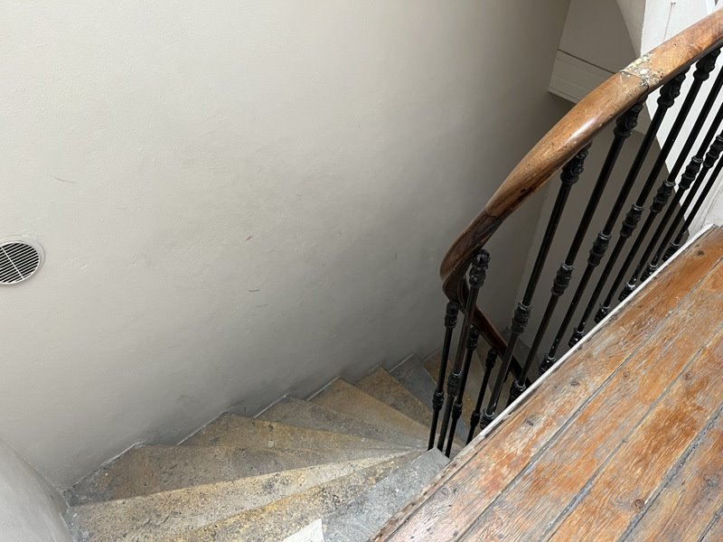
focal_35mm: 26
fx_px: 543
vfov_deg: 53.1
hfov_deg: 67.3
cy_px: 271
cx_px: 362
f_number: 1.6
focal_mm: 5.1
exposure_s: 1/75
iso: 125
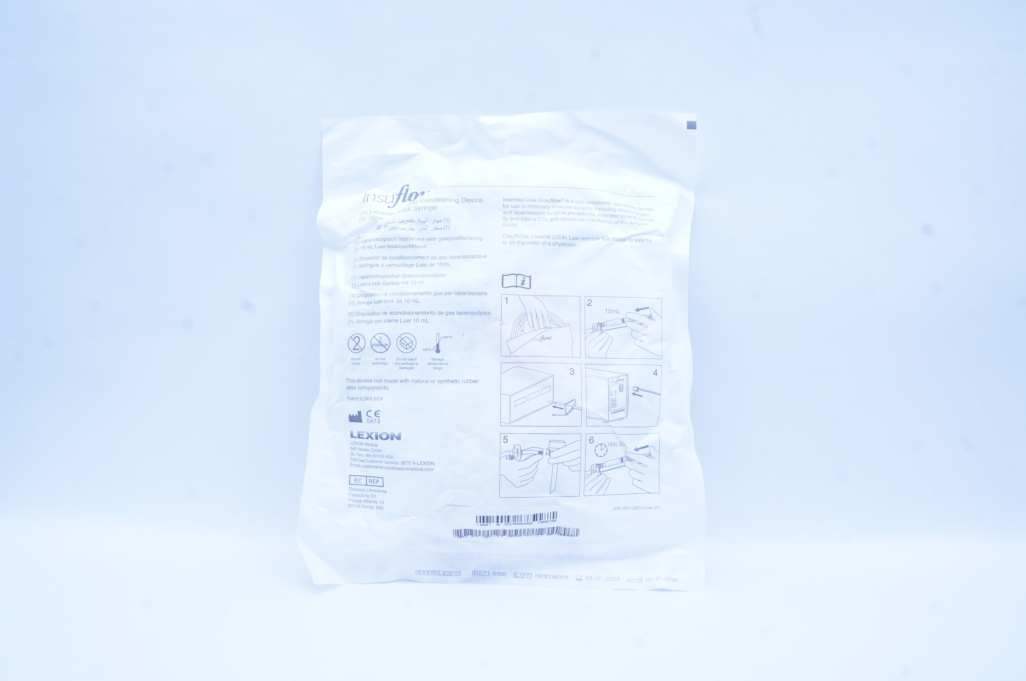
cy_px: 344
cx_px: 498
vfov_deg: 46.3
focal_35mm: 28
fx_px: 797
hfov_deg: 65.5
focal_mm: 18
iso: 400
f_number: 14
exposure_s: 1/10
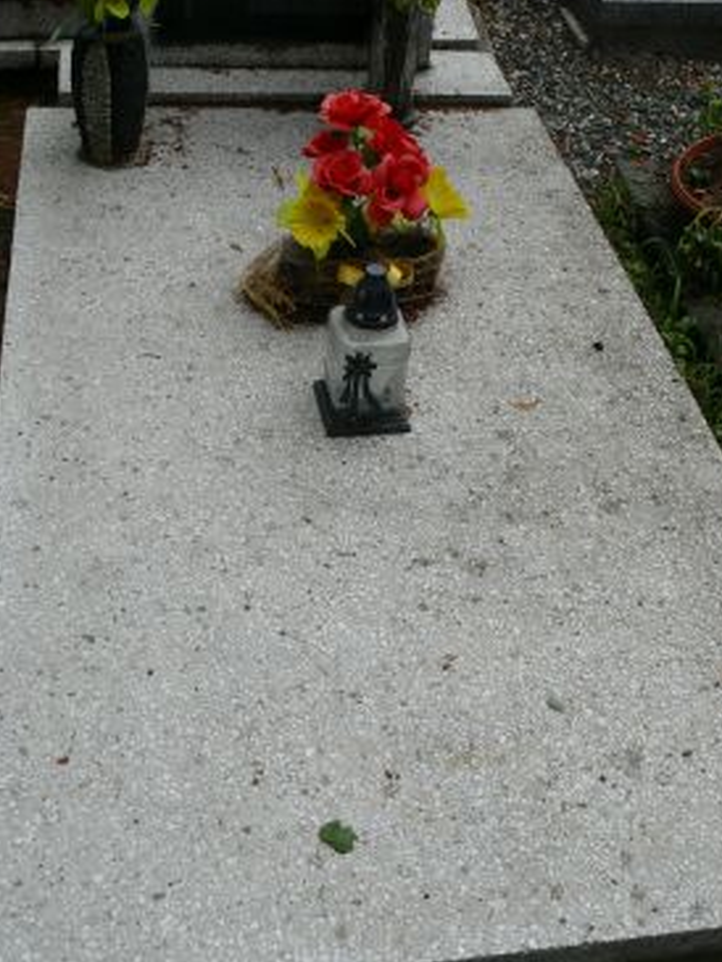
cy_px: 419
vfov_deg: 41.1
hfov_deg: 31.5
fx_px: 1279
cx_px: 387
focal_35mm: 46
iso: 100
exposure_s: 1/100
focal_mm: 7.4
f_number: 3.6
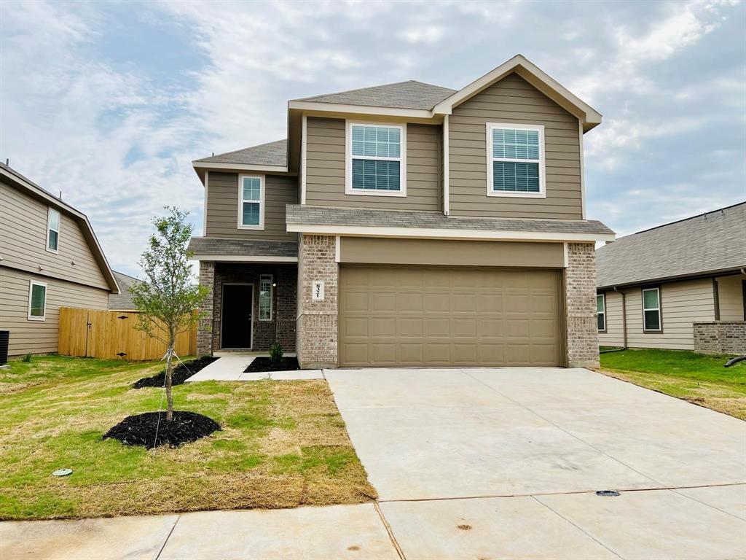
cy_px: 280
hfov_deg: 67.3
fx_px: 560
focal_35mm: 26
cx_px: 373
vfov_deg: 53.1
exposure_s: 1/6211
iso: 50
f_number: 1.5
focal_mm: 5.7
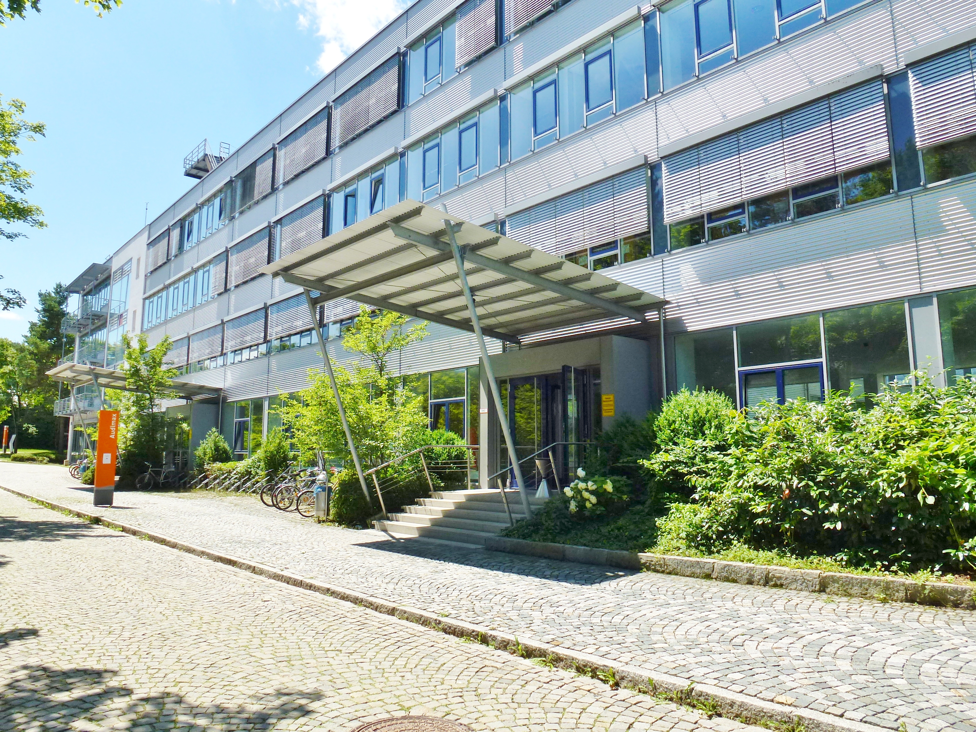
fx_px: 677
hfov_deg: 71.6
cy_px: 366
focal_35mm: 24
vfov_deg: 56.8
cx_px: 488
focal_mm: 4.3
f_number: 4
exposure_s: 1/500
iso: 100
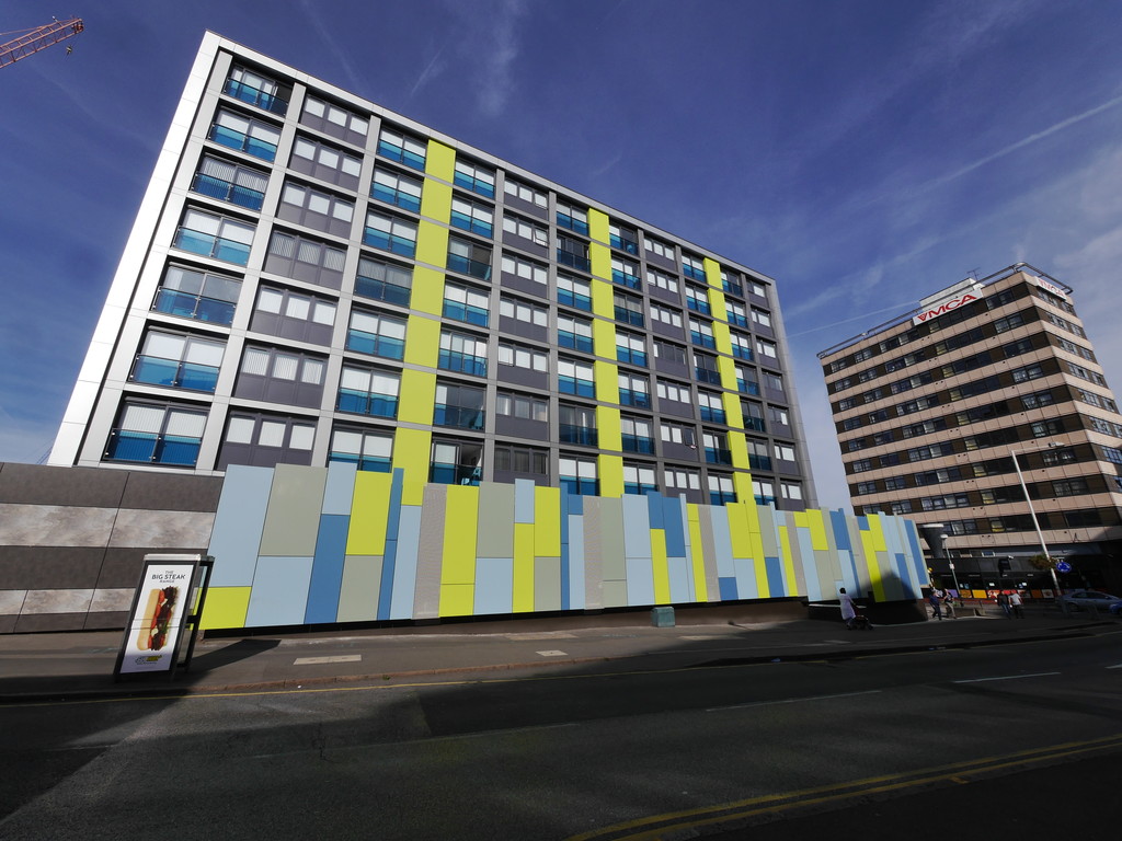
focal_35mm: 14
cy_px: 420
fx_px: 454
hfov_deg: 102.1
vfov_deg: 85.7
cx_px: 561
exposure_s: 1/500
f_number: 9
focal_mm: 7
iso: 160
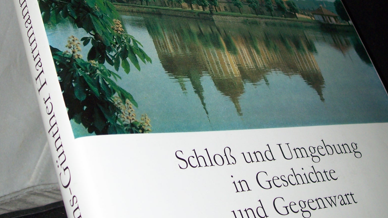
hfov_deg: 31.0
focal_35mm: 68
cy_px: 63
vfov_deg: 17.7
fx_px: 700
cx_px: 210
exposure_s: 1/60
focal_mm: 7
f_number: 2.8
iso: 80
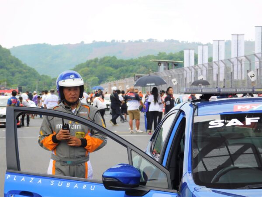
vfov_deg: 11.1
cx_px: 131
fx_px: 1014
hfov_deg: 14.7
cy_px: 98
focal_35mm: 134
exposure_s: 1/250
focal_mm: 23.7
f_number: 5
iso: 125
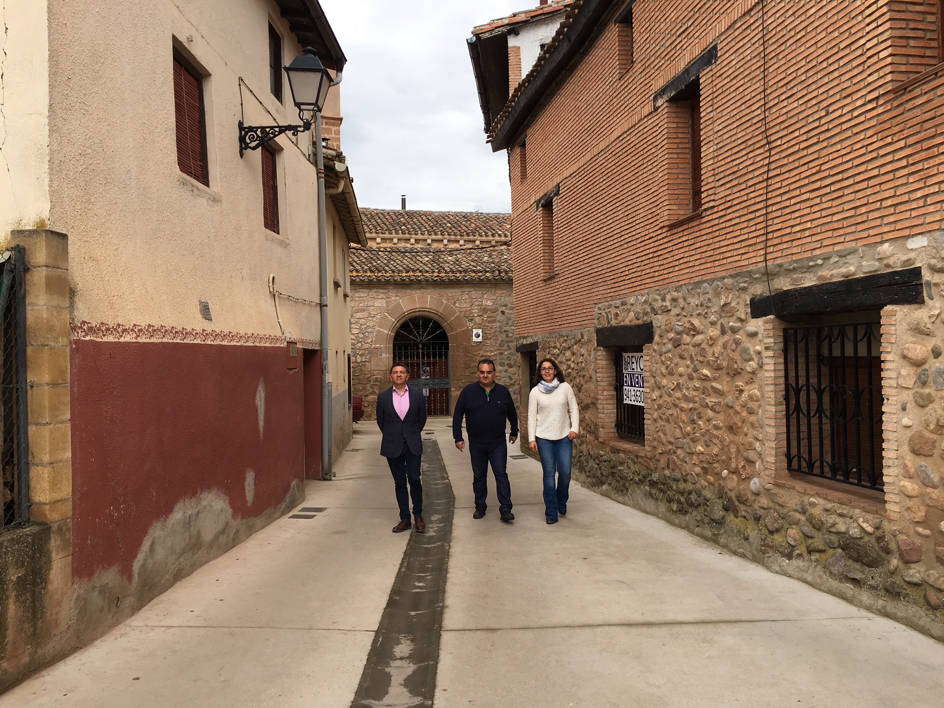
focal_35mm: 29
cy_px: 354
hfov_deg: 61.7
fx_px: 791
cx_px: 472
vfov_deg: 48.2
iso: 25
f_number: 2.2
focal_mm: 4.15
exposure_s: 1/308
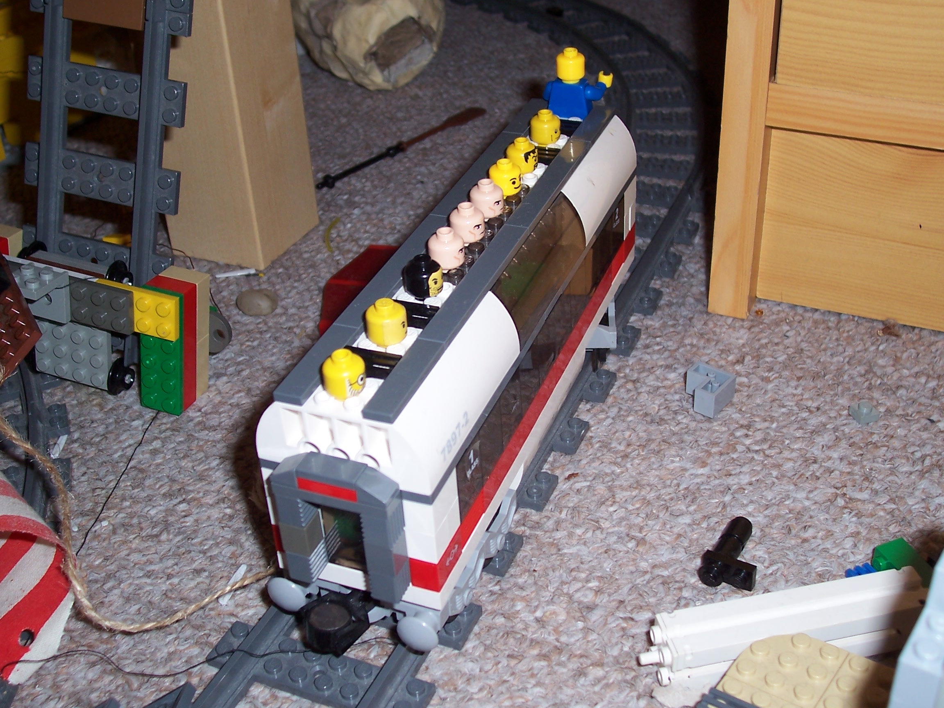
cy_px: 354
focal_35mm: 42
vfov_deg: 34.3
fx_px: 1145
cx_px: 472
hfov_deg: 44.8
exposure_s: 1/60
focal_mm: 7
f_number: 3
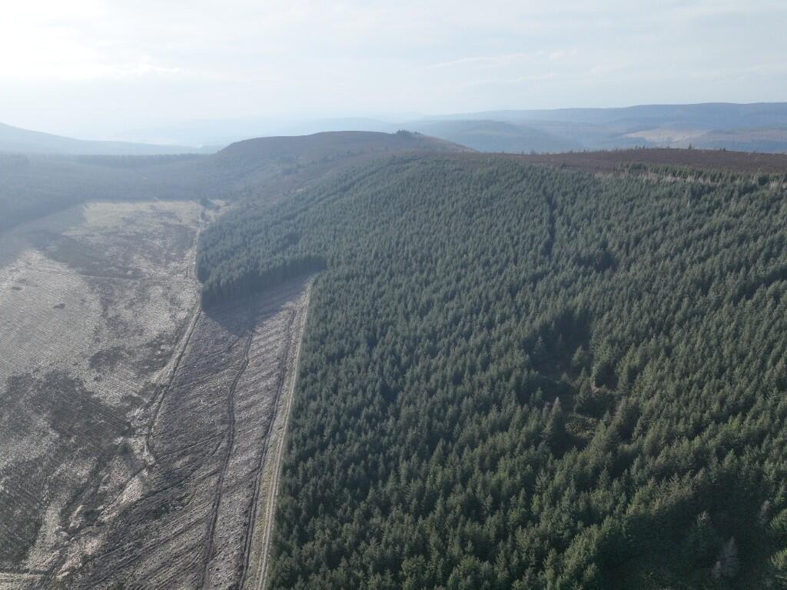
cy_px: 295
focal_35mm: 24
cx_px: 394
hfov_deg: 71.6
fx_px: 545
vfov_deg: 56.8
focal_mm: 12.29
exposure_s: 1/3200
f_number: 2.8
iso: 400
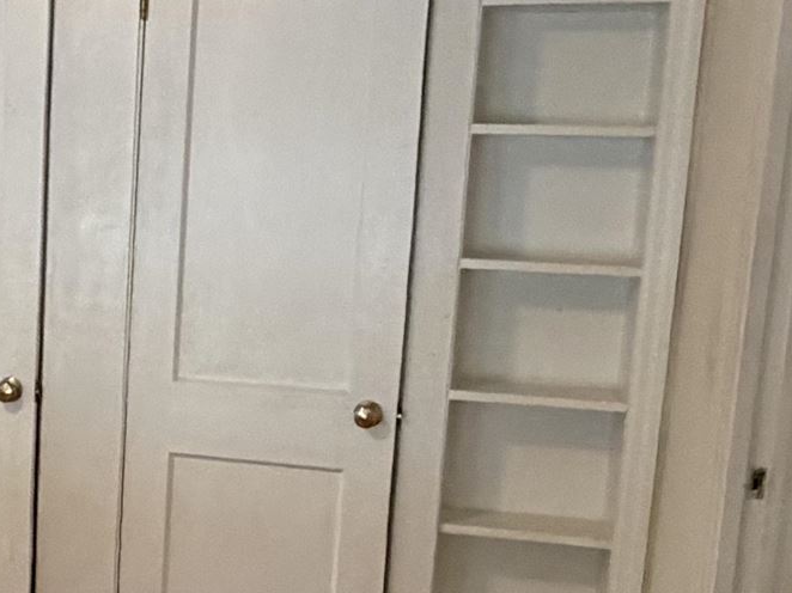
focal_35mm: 65
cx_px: -106
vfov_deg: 22.5
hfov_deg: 27.1
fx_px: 1487
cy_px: 392
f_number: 2.2
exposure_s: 1/60
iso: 800
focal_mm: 2.22
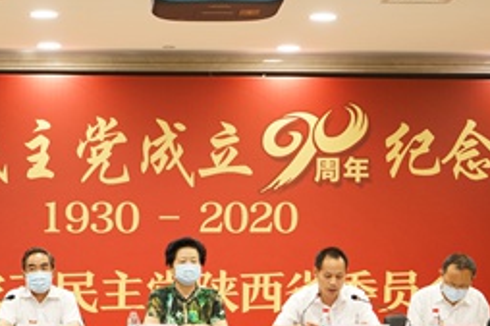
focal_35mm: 111
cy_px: 332
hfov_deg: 18.4
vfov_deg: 12.2
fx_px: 1510
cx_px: 168
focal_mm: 47
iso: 1600
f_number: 4
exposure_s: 1/60
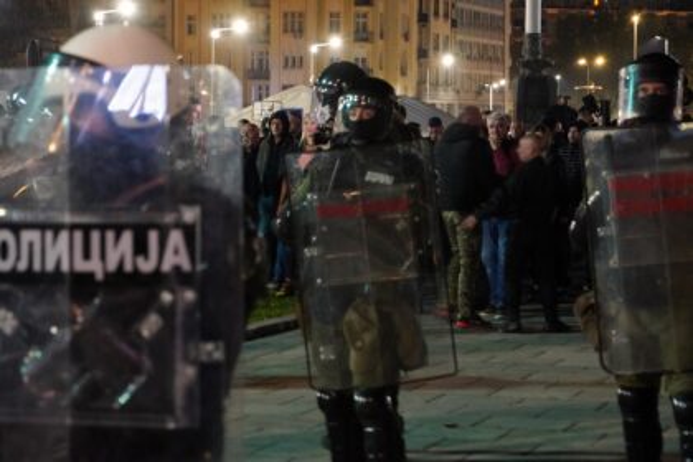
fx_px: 2108
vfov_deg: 12.5
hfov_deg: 18.7
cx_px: 346
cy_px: 231
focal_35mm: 110
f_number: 5.6
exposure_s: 1/15
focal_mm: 73
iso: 4000
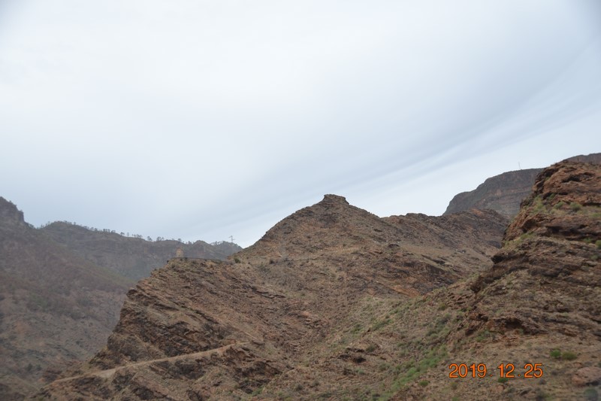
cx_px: 300
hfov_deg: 38.9
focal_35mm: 51
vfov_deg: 26.5
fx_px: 851
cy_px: 200
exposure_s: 1/125
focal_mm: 34
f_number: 5.6
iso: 125
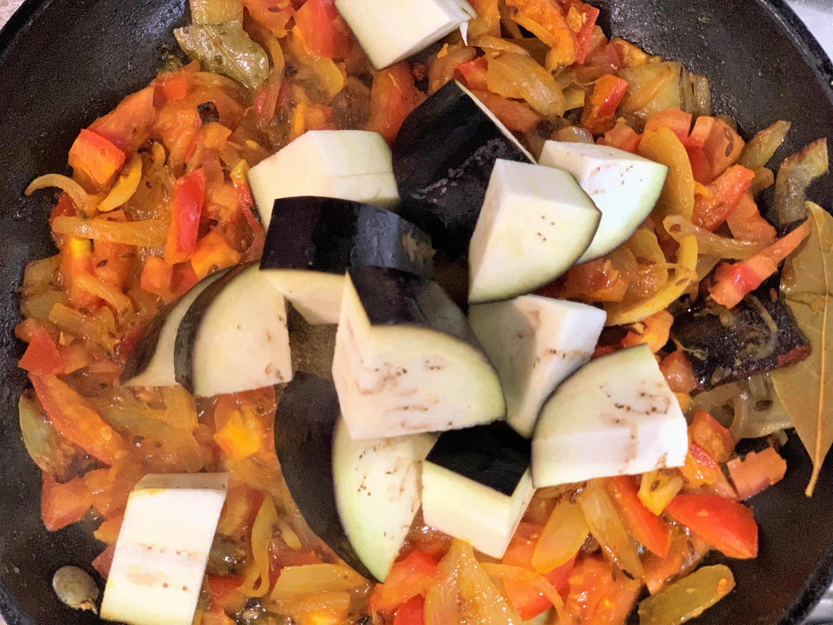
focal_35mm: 52
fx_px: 1251
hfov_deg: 36.8
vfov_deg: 28.0
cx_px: 416
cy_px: 312
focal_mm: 6
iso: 500
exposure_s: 1/33
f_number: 2.4
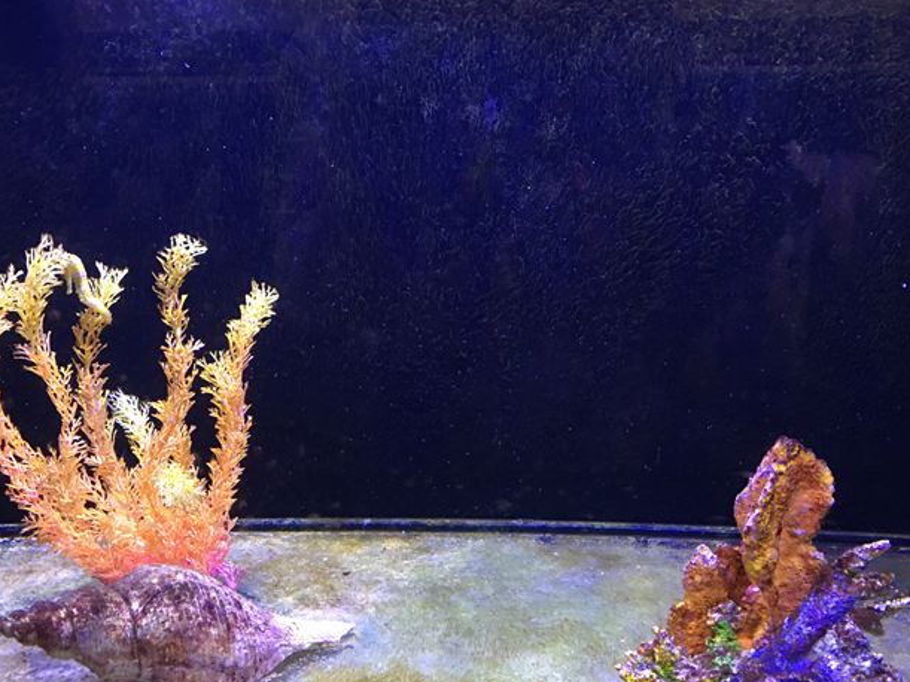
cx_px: 354
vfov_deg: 37.6
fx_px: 999
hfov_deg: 48.6
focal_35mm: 38
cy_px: 387
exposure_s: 1/4
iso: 50
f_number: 2.2
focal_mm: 4.15
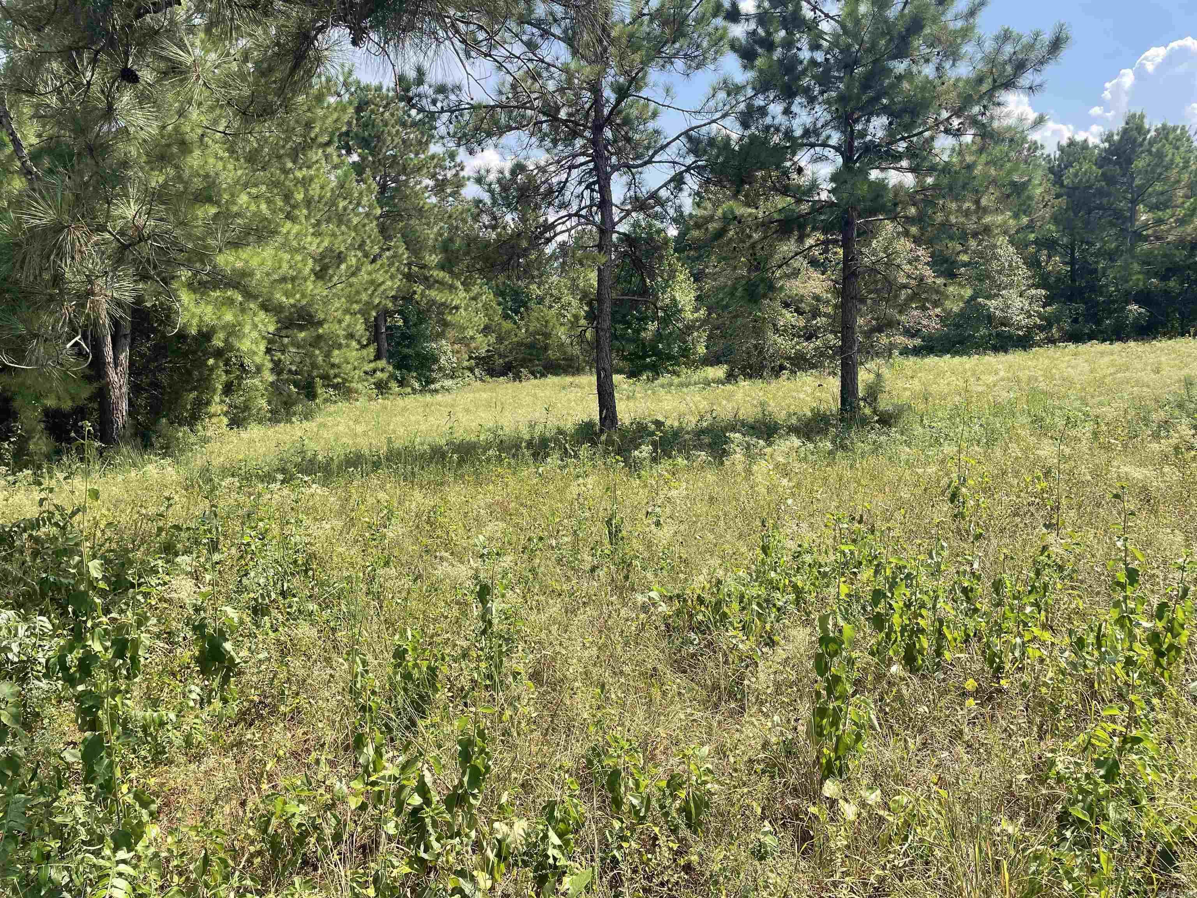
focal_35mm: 26
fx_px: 899
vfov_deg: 53.1
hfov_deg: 67.3
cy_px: 449
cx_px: 598
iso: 32
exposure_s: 1/1383
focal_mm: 4.2
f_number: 1.6
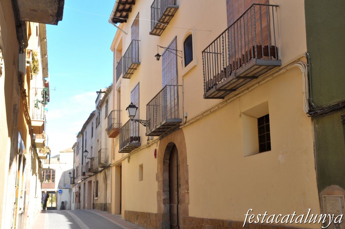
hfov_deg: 49.6
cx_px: 172
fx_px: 373
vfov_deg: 34.1
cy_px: 114
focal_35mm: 39
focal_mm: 26
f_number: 9
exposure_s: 1/320
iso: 500
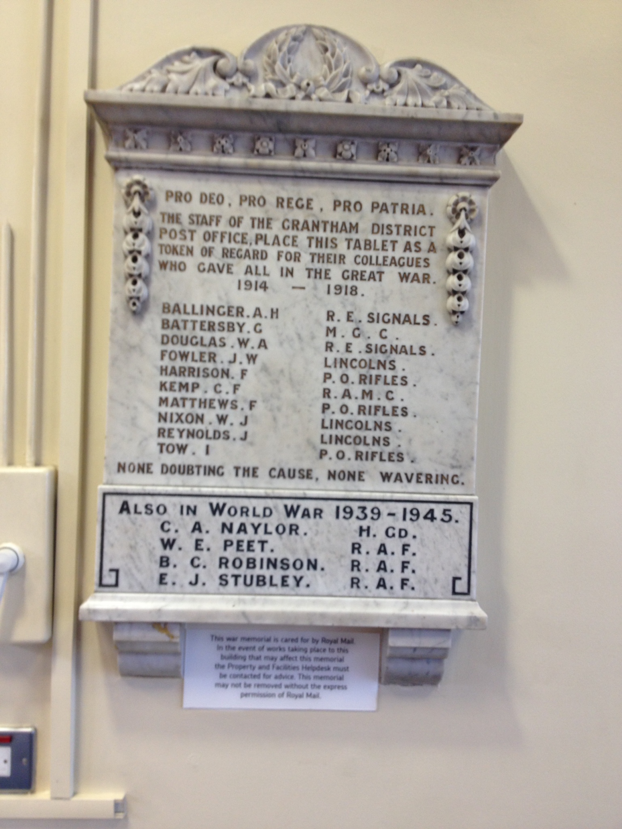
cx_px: 311
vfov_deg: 52.6
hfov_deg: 40.7
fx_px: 839
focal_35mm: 35
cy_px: 414
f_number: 2.4
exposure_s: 1/20
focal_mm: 4.28
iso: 64
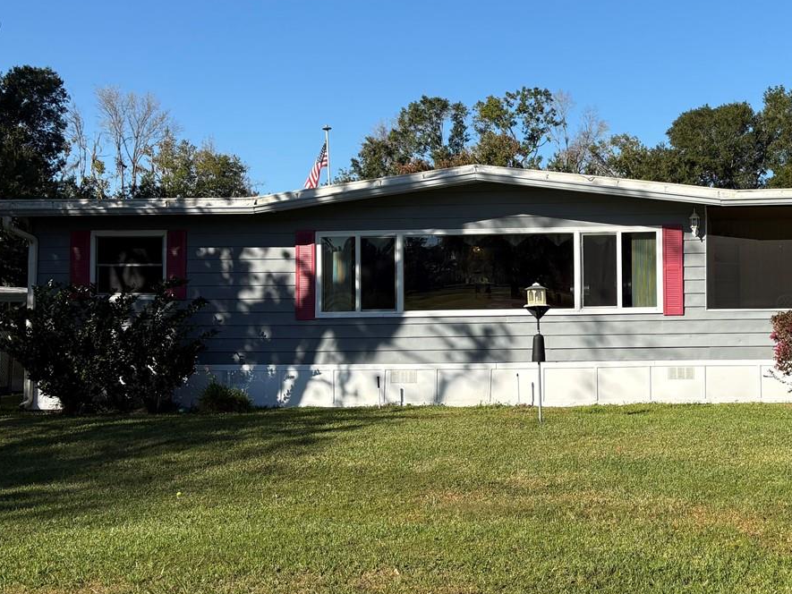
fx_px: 1075
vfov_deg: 30.9
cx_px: 663
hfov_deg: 38.5
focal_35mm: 47
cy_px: 267
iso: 50
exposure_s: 1/3279
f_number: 1.6
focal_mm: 5.96
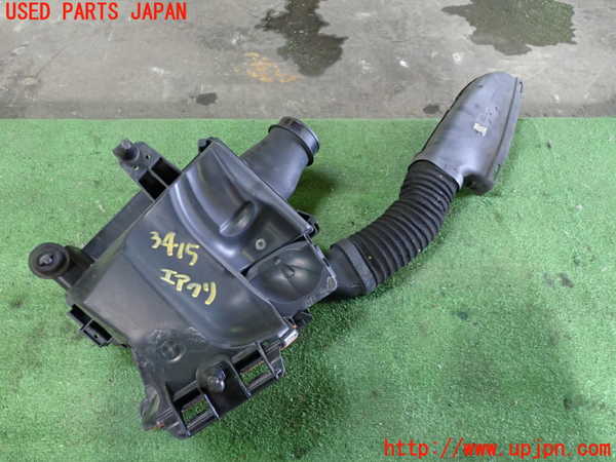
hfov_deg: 60.0
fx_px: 534
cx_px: 308
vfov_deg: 46.8
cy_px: 231
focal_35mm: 30
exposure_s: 1/30
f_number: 2.3
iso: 320
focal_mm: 5.4
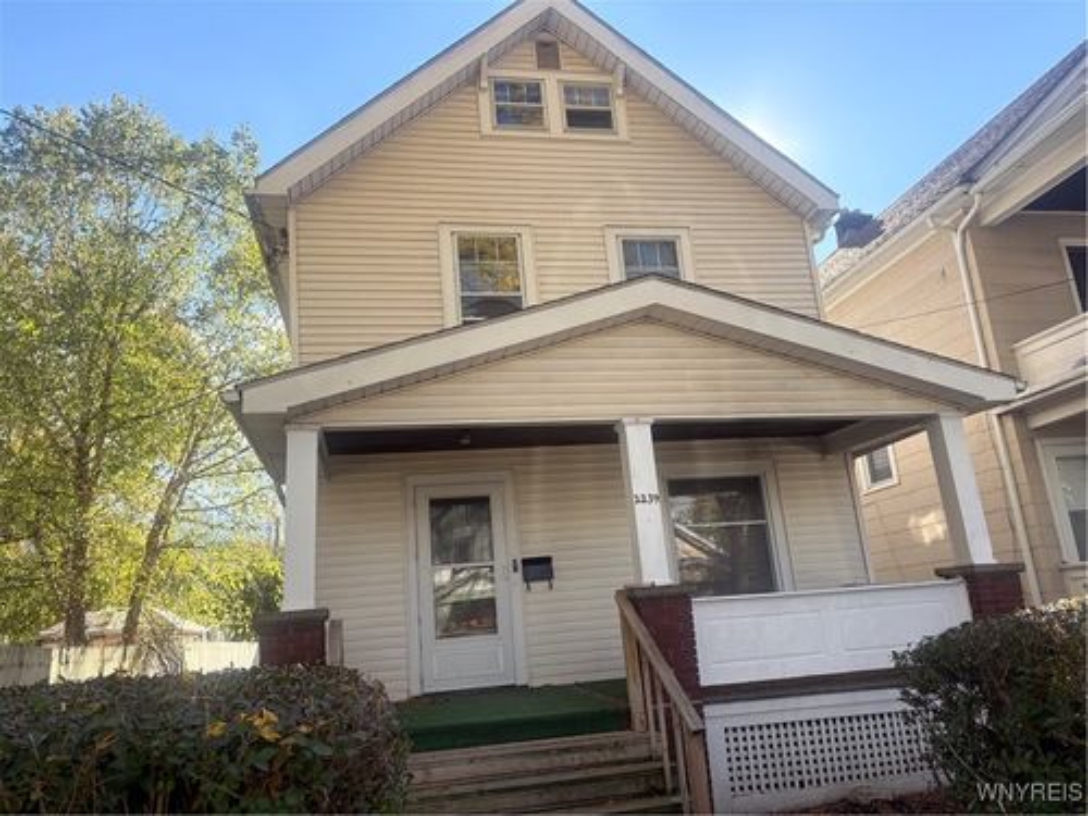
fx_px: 817
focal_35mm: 26
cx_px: 544
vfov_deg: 53.1
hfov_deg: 67.3
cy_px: 408
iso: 50
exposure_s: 1/1135
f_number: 1.6
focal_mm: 5.96
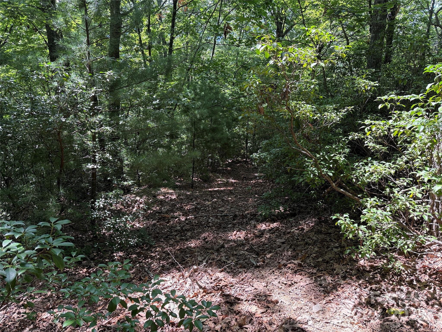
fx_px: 306
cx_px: 221
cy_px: 166
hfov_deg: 71.6
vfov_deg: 56.8
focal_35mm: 24
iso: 100
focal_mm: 6.76
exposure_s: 1/274
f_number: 1.78
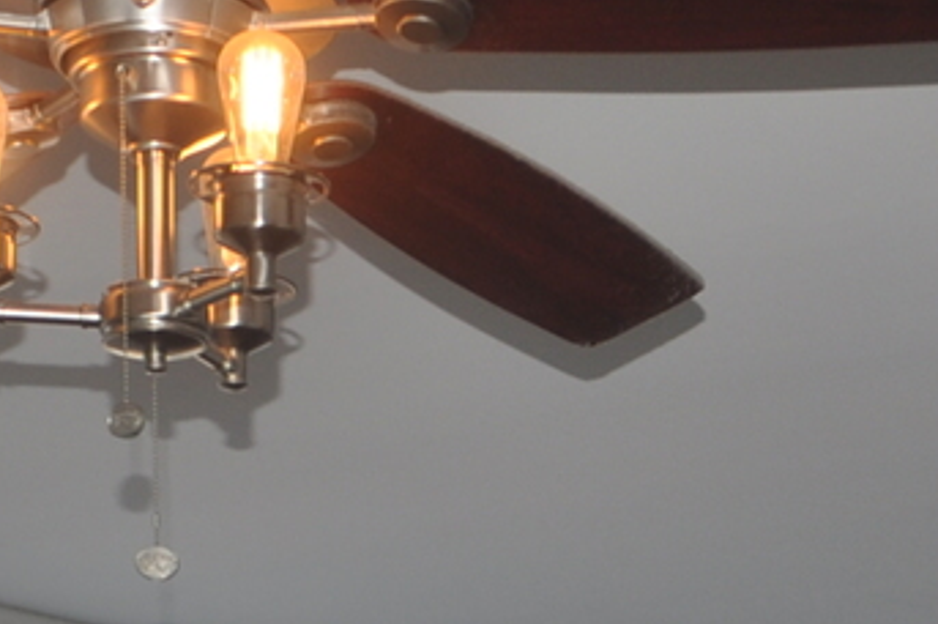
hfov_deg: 16.0
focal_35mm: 128
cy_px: 1270
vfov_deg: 9.9
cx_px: 681
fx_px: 3332
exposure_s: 1/200
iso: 200
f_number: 5
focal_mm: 18
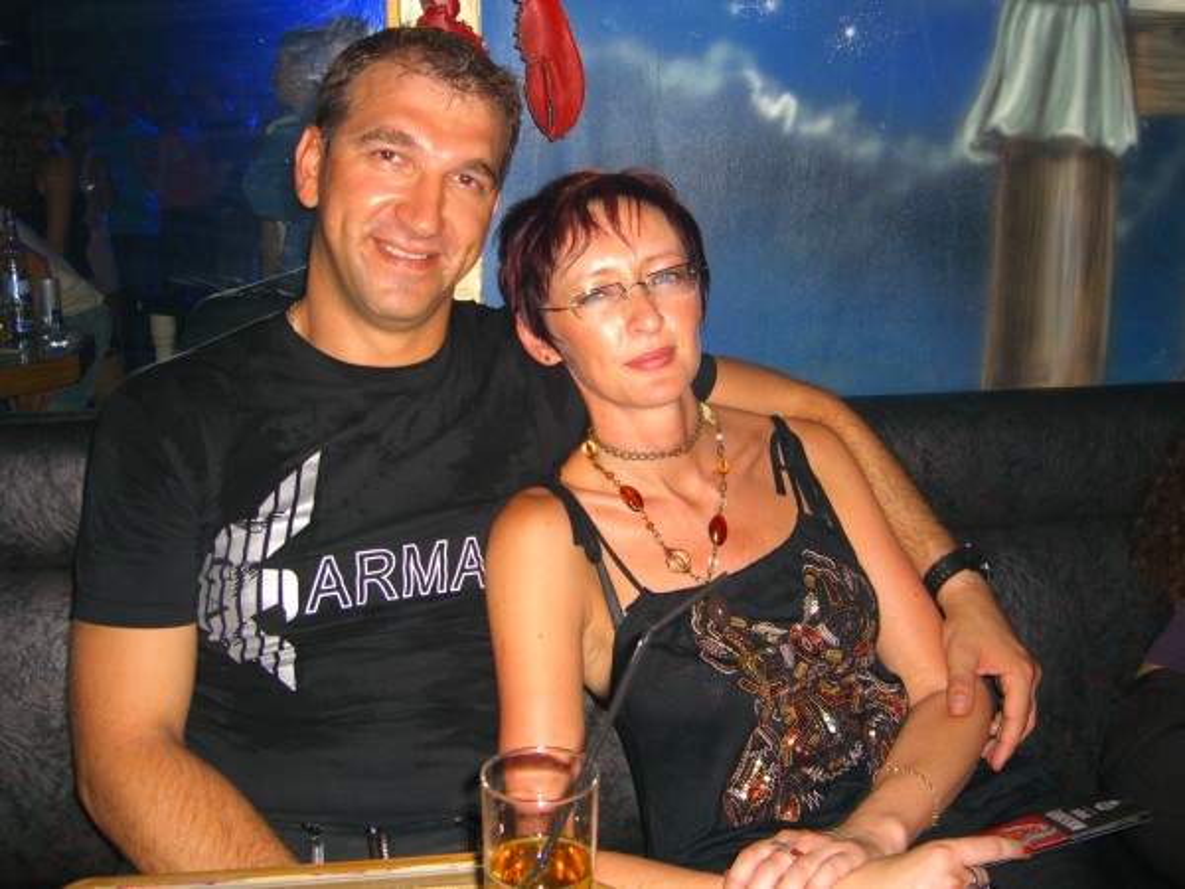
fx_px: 1301
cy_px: 444
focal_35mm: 38
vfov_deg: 37.7
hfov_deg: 49.0
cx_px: 592
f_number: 2.8
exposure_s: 1/60
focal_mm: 7.9
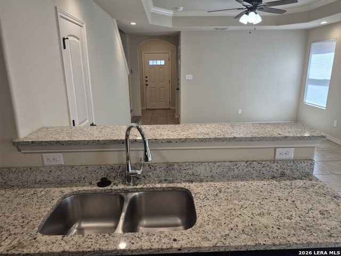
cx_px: 170
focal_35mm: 23
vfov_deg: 58.9
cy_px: 128
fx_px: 227
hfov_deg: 73.9
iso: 64
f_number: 1.8
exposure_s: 1/120
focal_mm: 5.4
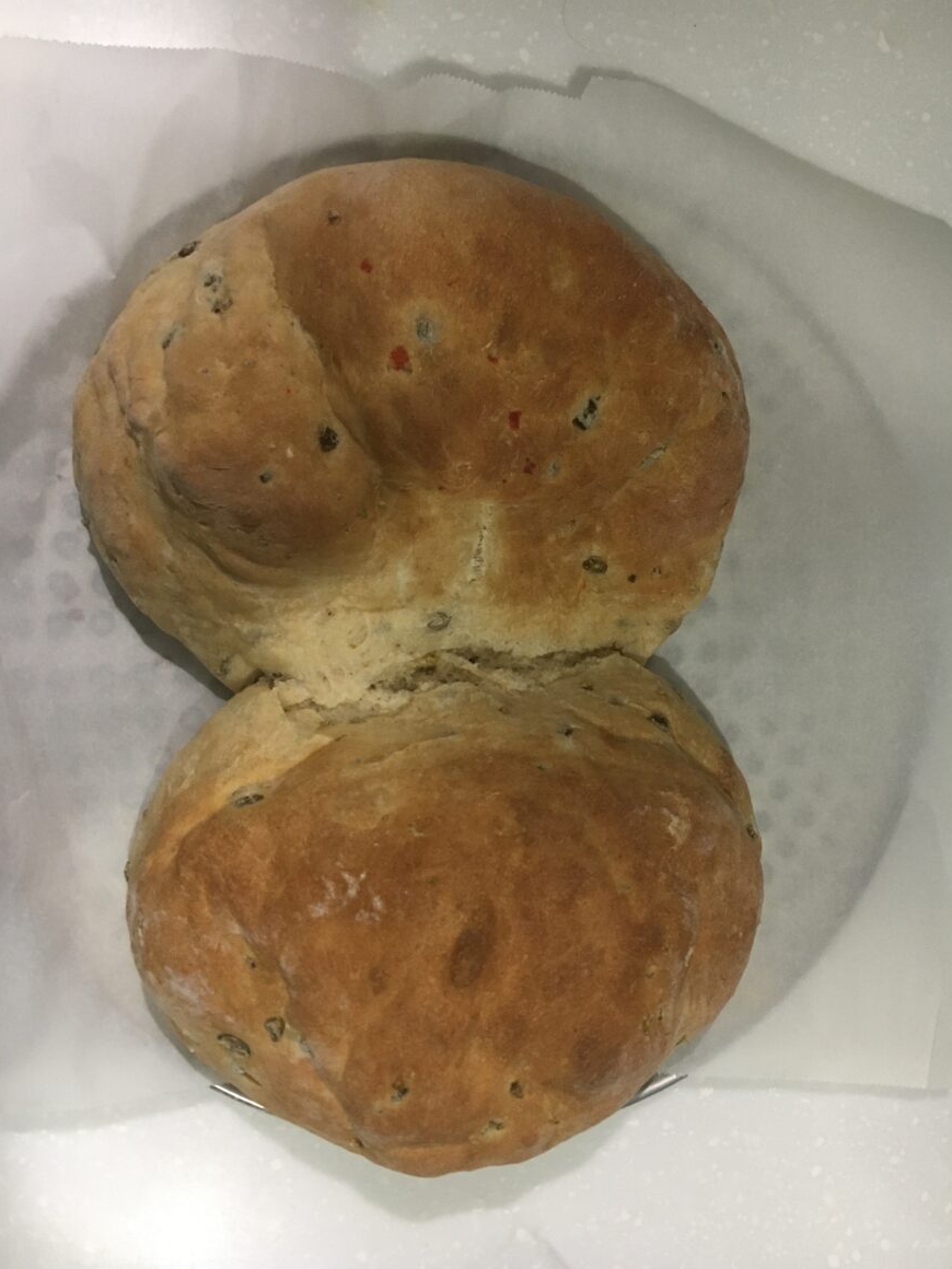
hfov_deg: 46.8
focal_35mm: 30
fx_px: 1100
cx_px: 471
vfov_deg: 60.0
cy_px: 654
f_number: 2.2
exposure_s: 1/30
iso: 160
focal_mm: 4.15
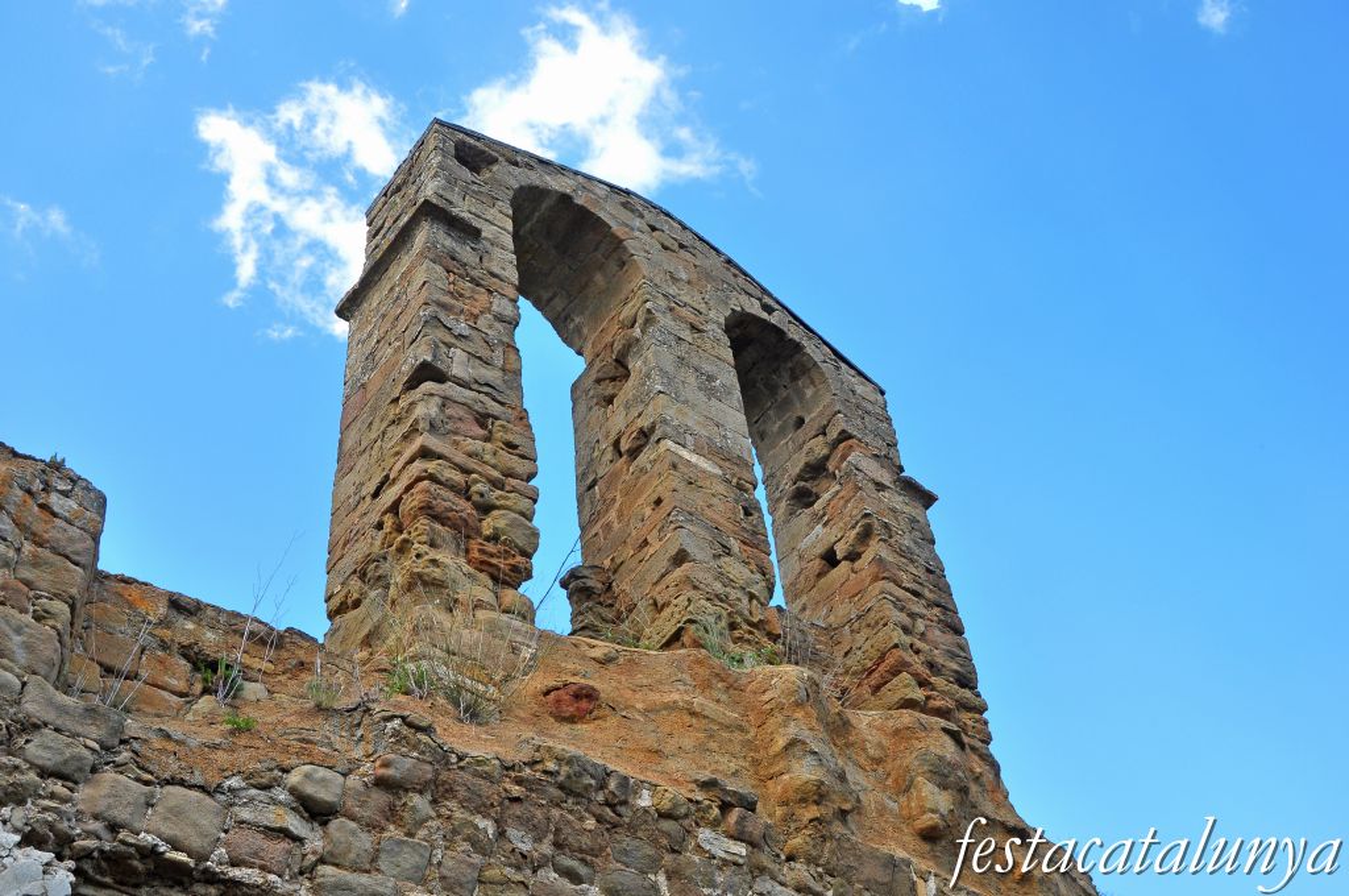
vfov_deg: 32.9
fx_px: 1516
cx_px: 674
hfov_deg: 48.0
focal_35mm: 40
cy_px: 448
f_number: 8
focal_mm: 27
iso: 500
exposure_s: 1/250
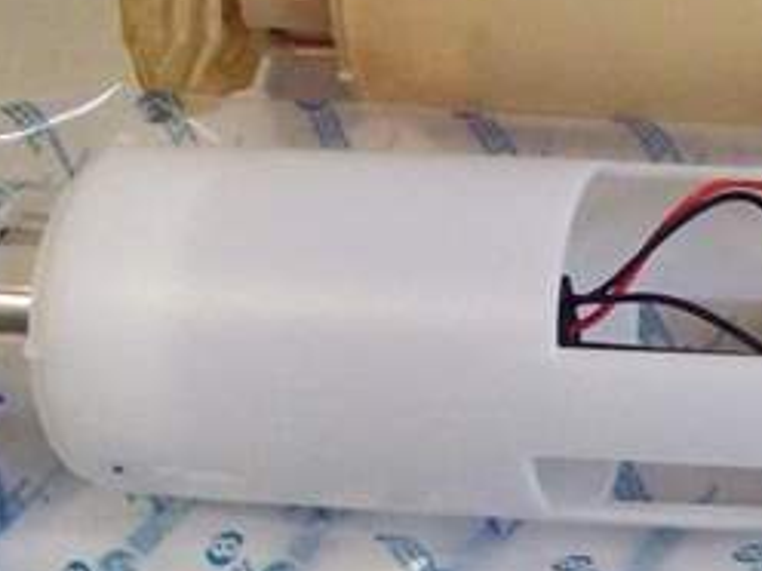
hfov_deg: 20.2
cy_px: 196
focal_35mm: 93
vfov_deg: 15.9
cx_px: 811
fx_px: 2047
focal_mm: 6
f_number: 2.7
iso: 700
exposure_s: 1/64
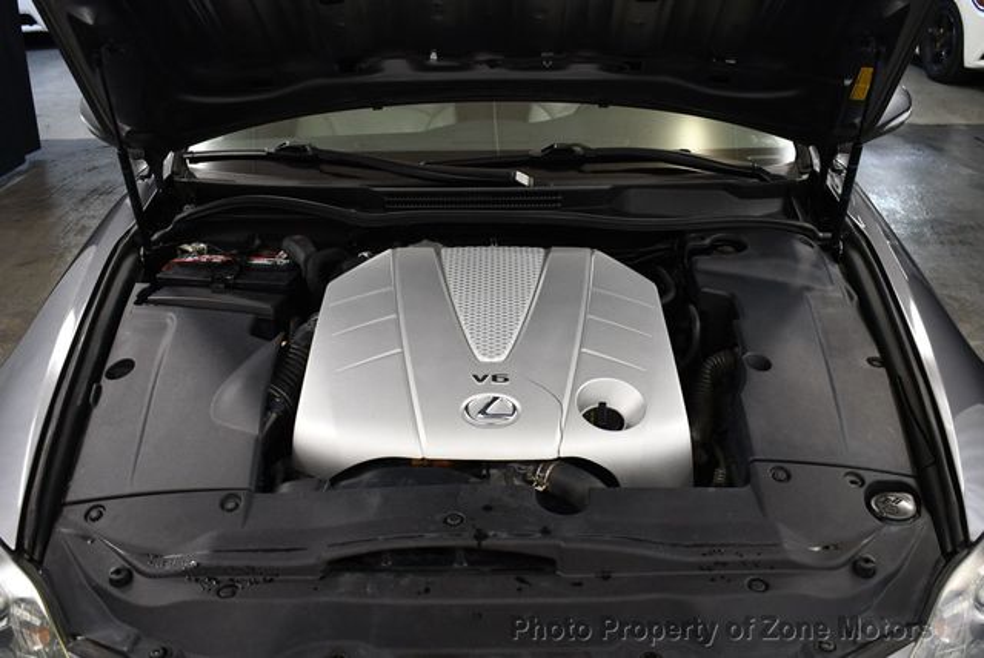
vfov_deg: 36.9
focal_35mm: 36
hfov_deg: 53.1
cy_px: 329
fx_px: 985
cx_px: 492
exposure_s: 1/125
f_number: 3.5
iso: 1100
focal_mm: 18
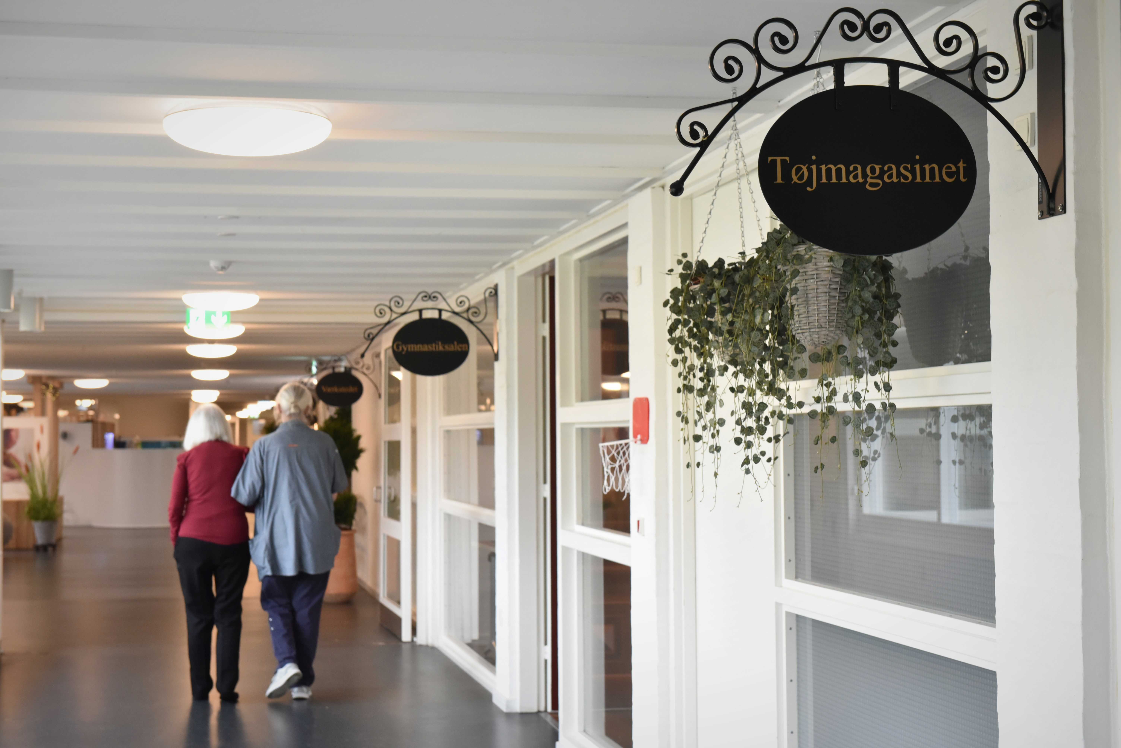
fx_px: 1744
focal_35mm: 56
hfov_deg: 35.6
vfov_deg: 24.2
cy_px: 374
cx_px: 560
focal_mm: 56
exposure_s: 1/125
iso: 3200
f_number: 6.3
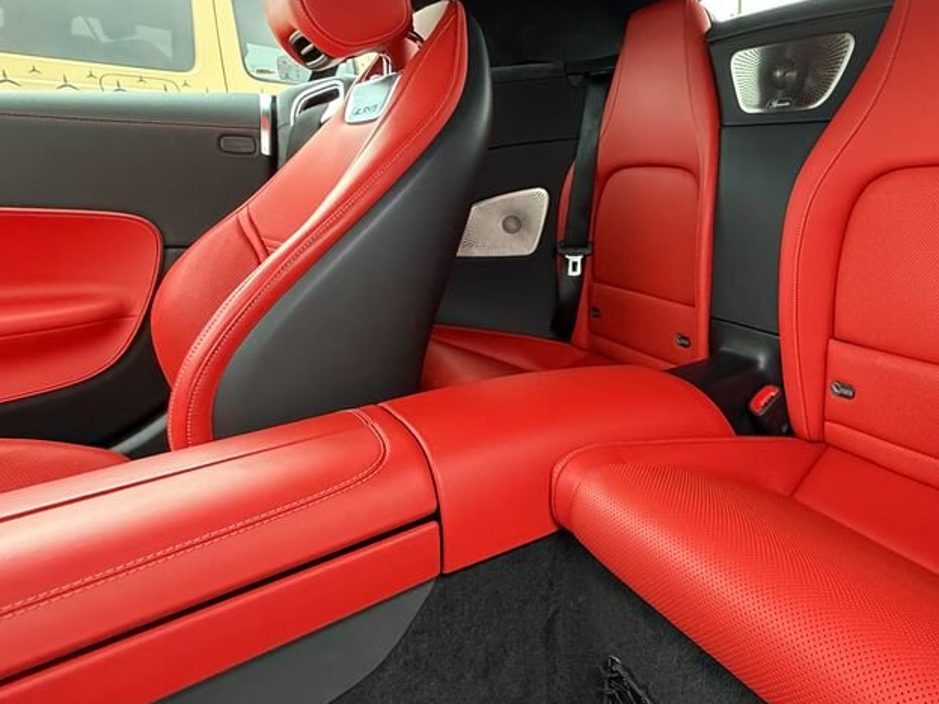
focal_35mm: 23
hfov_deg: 68.5
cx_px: 717
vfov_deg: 58.0
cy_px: 259
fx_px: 624
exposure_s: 1/60
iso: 640
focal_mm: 2.22
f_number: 2.2
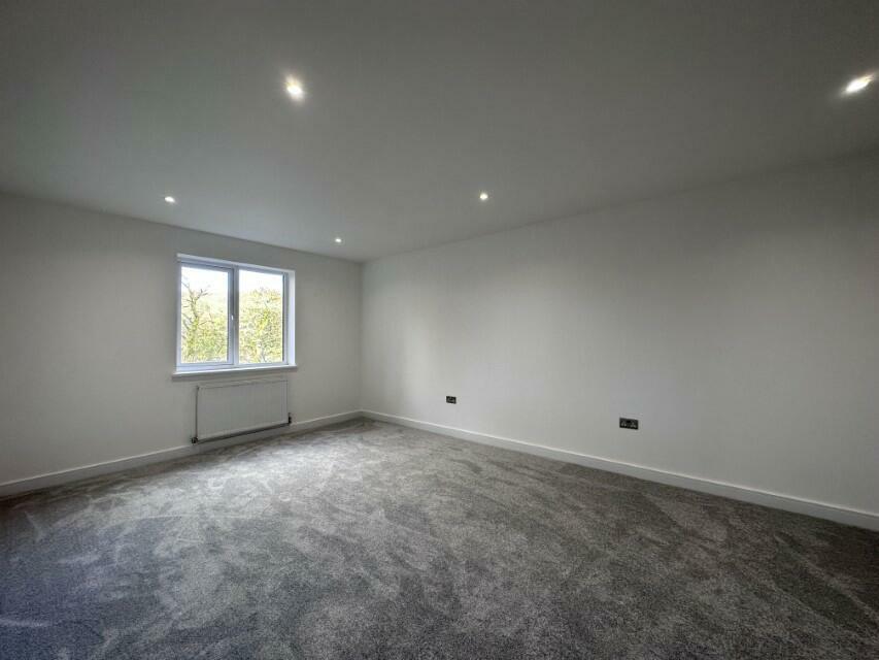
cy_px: 330
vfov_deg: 85.7
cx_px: 440
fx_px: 356
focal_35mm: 14
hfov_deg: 102.1
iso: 100
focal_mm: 2.22
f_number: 2.2
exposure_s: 1/99
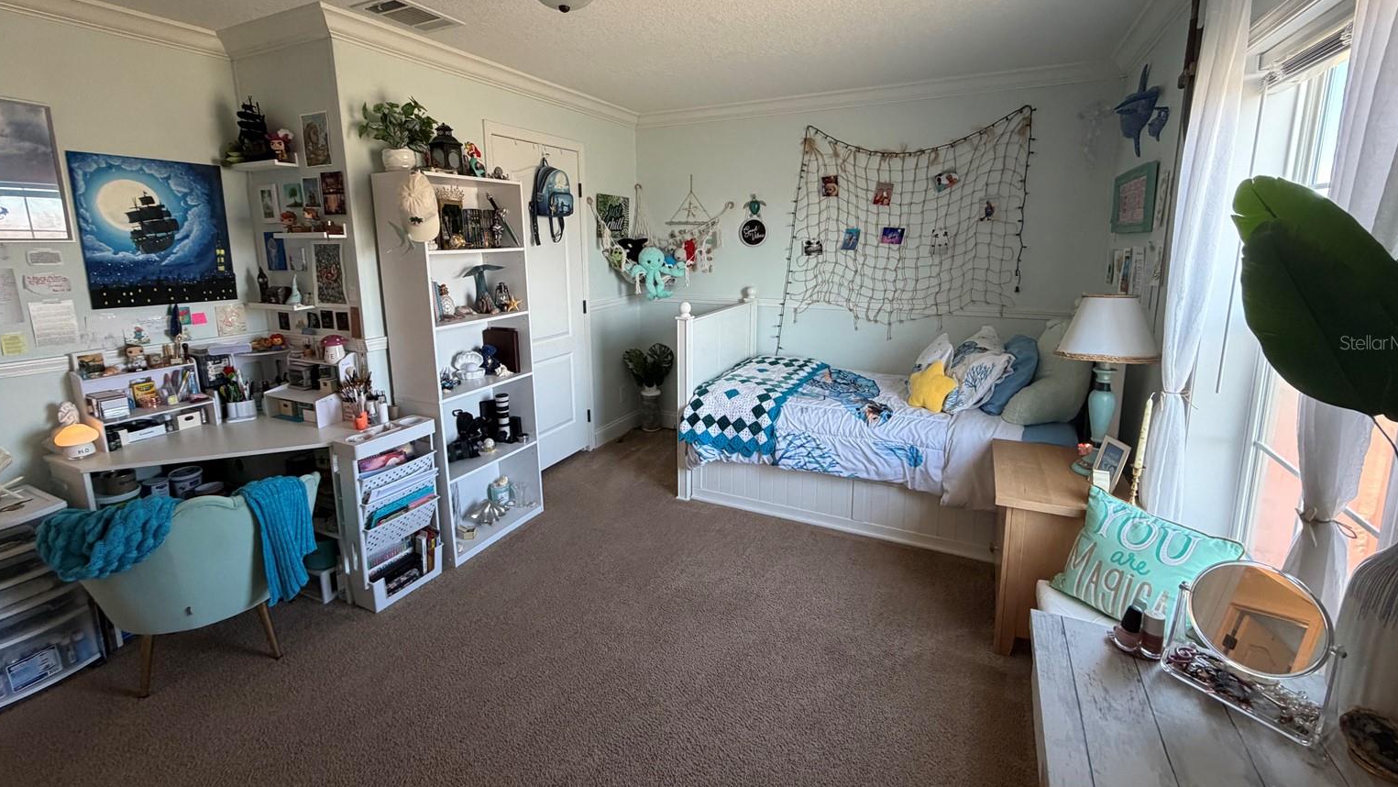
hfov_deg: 99.4
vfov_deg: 66.8
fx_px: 593
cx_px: 693
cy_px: 342
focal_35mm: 16
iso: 320
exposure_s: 1/120
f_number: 2.2
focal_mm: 2.22
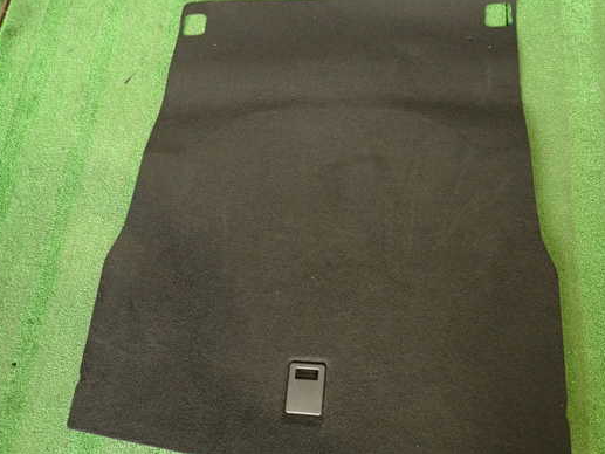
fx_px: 507
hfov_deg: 61.5
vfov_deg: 48.2
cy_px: 233
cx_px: 334
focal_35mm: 29
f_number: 2
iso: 400
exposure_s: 1/30
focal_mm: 4.5
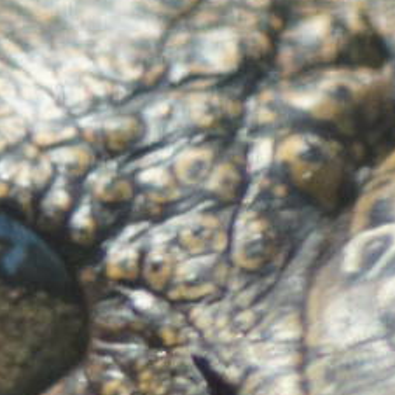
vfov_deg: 0.6
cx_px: -33
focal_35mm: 2709
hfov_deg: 0.6
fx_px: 34973
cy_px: 233
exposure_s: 1/500
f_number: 5.6
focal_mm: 300
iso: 1250
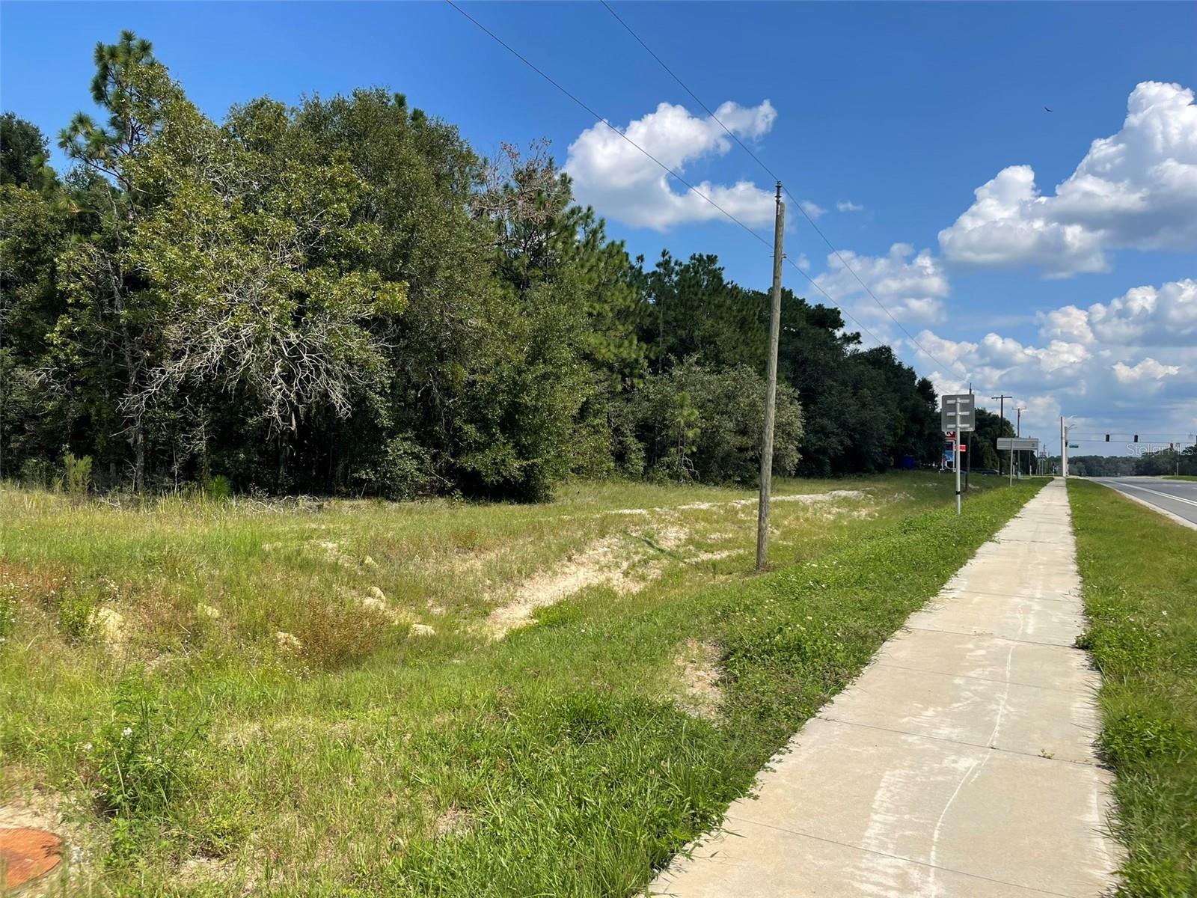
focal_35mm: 25
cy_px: 449
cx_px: 598
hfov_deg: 69.4
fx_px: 864
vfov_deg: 54.9
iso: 32
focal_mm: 5.1
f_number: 1.6
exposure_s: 1/4049
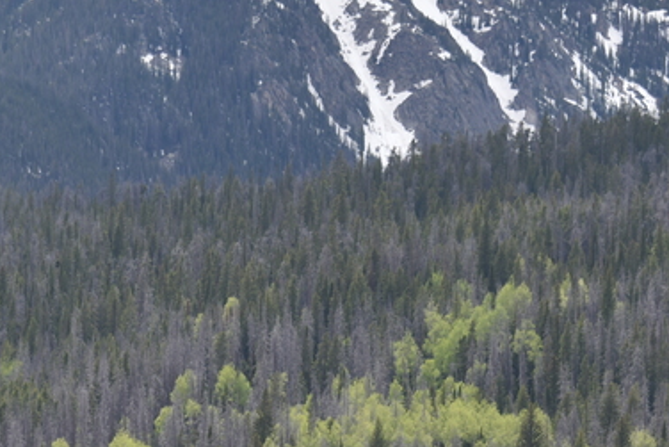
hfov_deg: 6.7
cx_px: 141
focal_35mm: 306
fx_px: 5688
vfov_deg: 4.5
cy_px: 525
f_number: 8
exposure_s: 1/250
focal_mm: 90
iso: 100
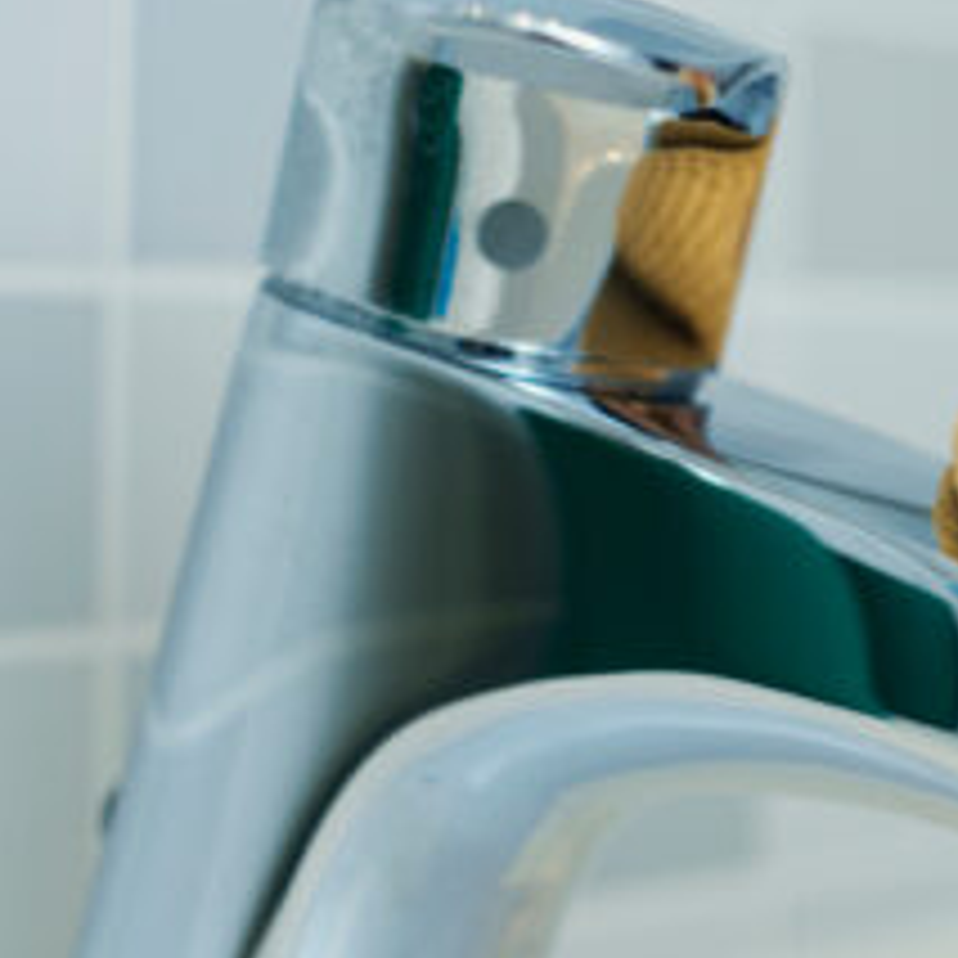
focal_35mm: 143
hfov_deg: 11.7
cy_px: 452
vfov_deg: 12.2
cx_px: 1392
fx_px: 4477
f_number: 3.5
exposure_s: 1/125
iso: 250
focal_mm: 50
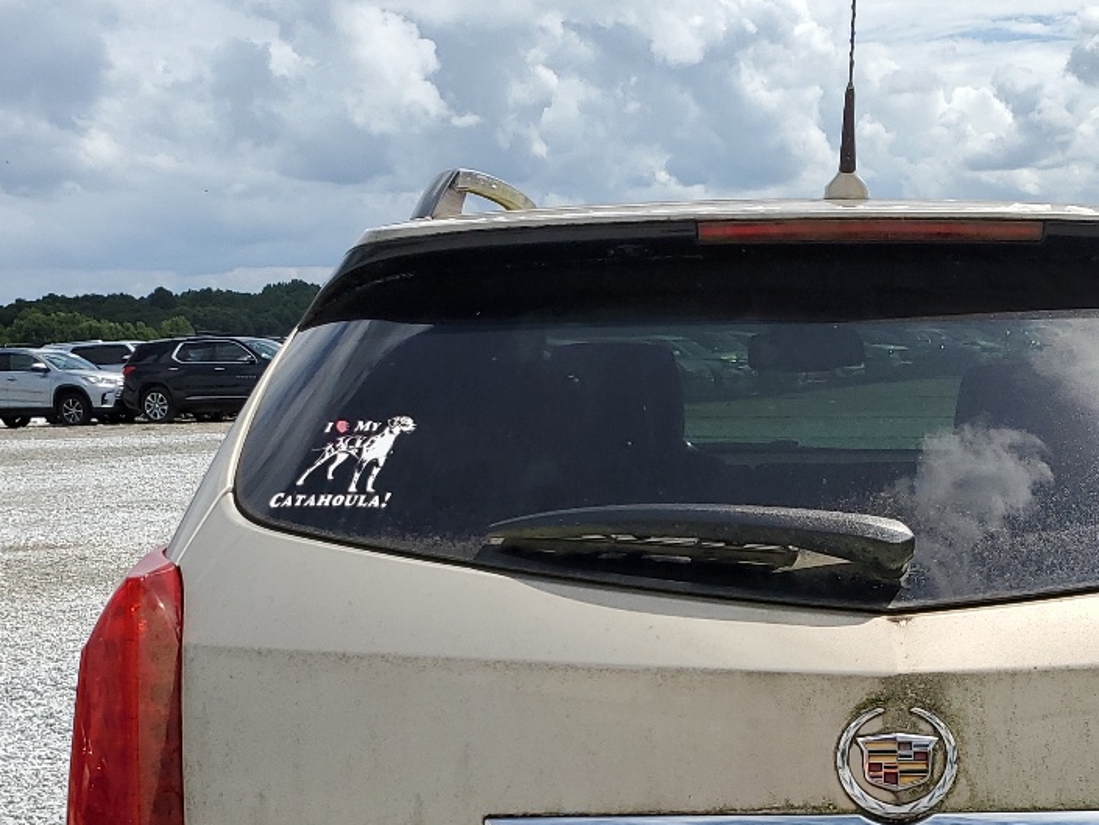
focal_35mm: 59
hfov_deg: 32.1
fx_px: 1873
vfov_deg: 23.7
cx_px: 822
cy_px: 834
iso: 50
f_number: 1.5
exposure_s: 1/5000
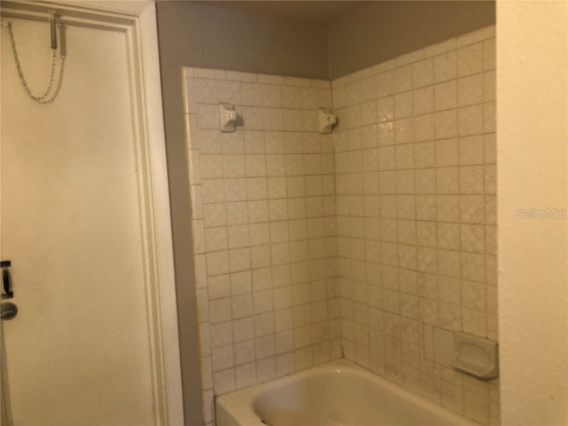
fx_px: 459
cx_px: 284
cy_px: 213
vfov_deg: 49.7
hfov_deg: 63.4
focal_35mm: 28
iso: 50
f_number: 1.8
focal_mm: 3.99
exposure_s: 1/15
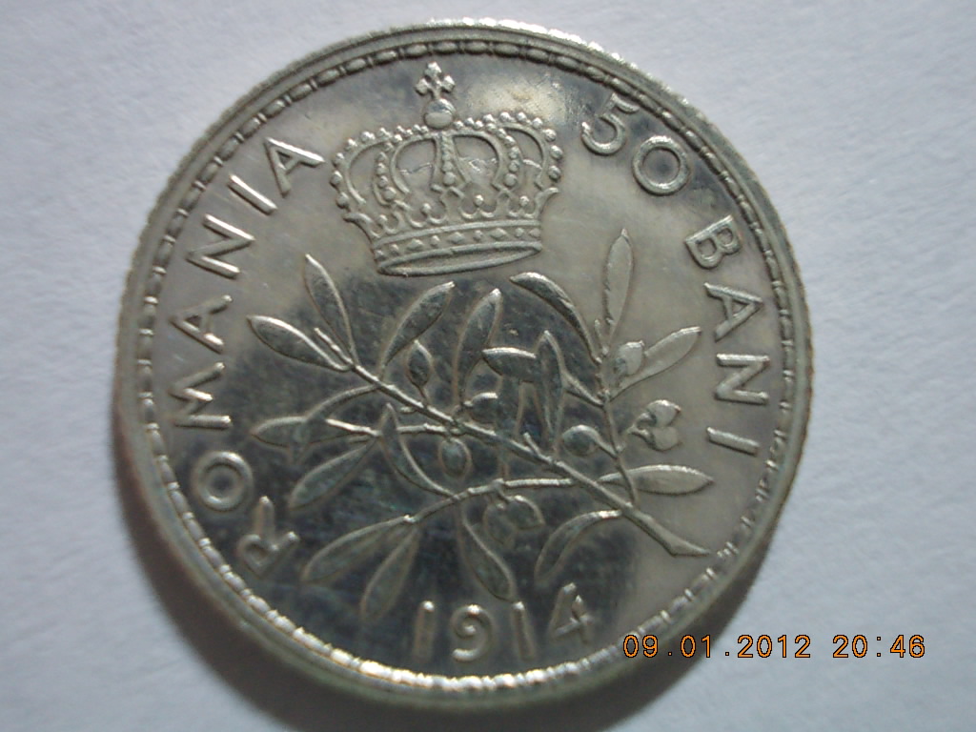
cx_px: 488
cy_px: 366
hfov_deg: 43.9
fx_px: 1212
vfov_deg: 33.6
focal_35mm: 43
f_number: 3.3
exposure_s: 1/6
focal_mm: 6.1
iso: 200
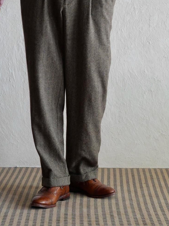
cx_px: 68
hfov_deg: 11.8
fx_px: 820
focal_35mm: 126
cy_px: 80
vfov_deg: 15.6
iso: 2000
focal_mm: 48
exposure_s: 1/125
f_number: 3.9
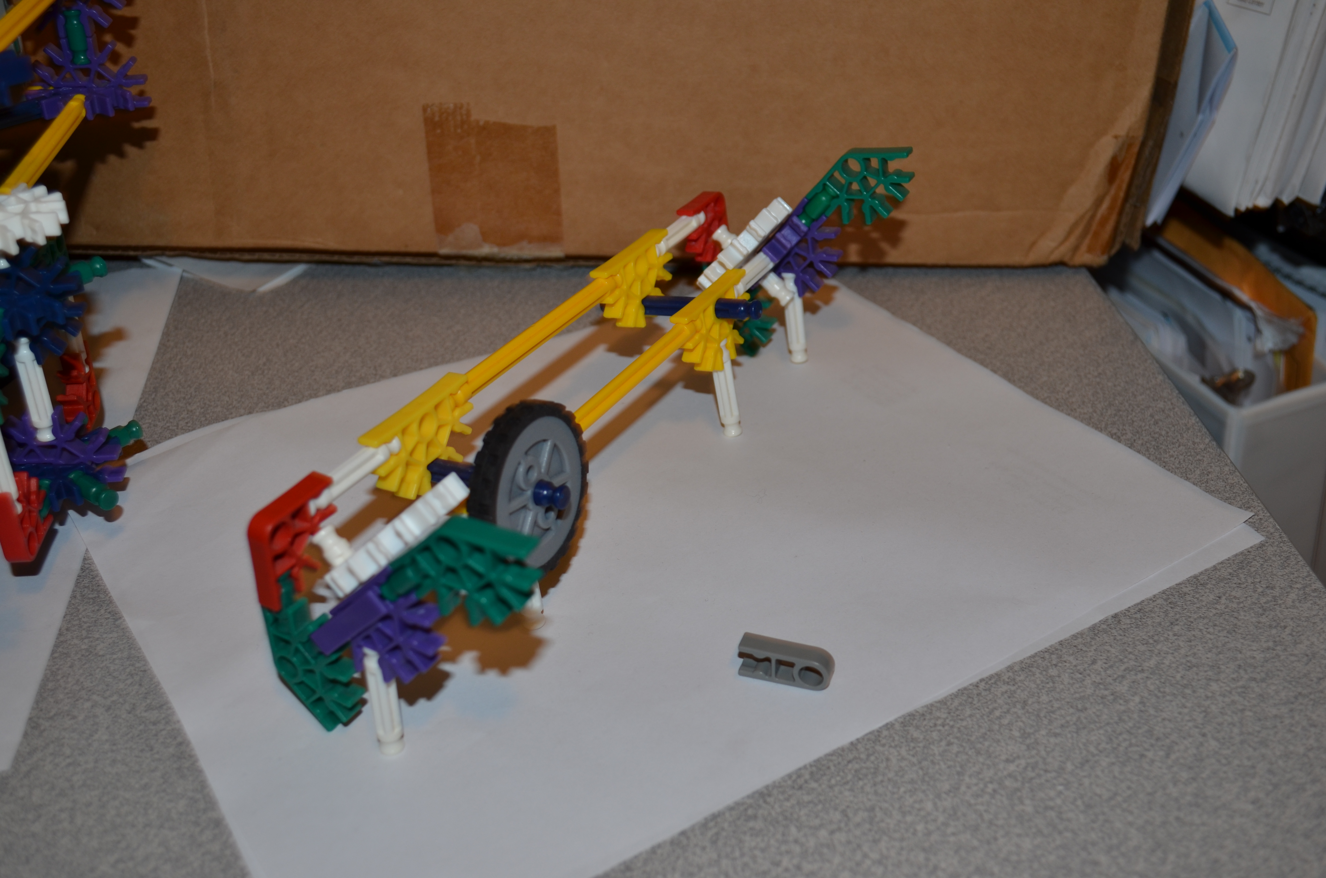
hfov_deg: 49.6
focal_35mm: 39
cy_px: 439
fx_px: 1434
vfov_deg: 34.1
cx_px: 663
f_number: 5.6
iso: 200
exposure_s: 1/30
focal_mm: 26
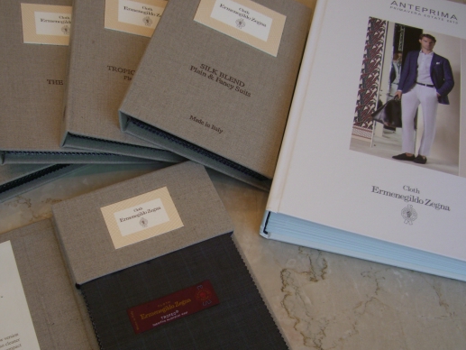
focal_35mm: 47
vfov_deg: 30.8
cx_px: 207
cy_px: 206
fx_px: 633
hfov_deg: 40.4
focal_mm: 7.9
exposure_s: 1/100
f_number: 2.8
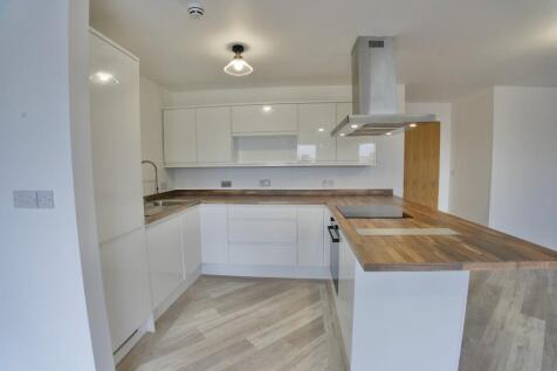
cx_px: 278
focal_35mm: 16
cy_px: 186
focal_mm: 16
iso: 4000
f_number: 8
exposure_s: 1/250
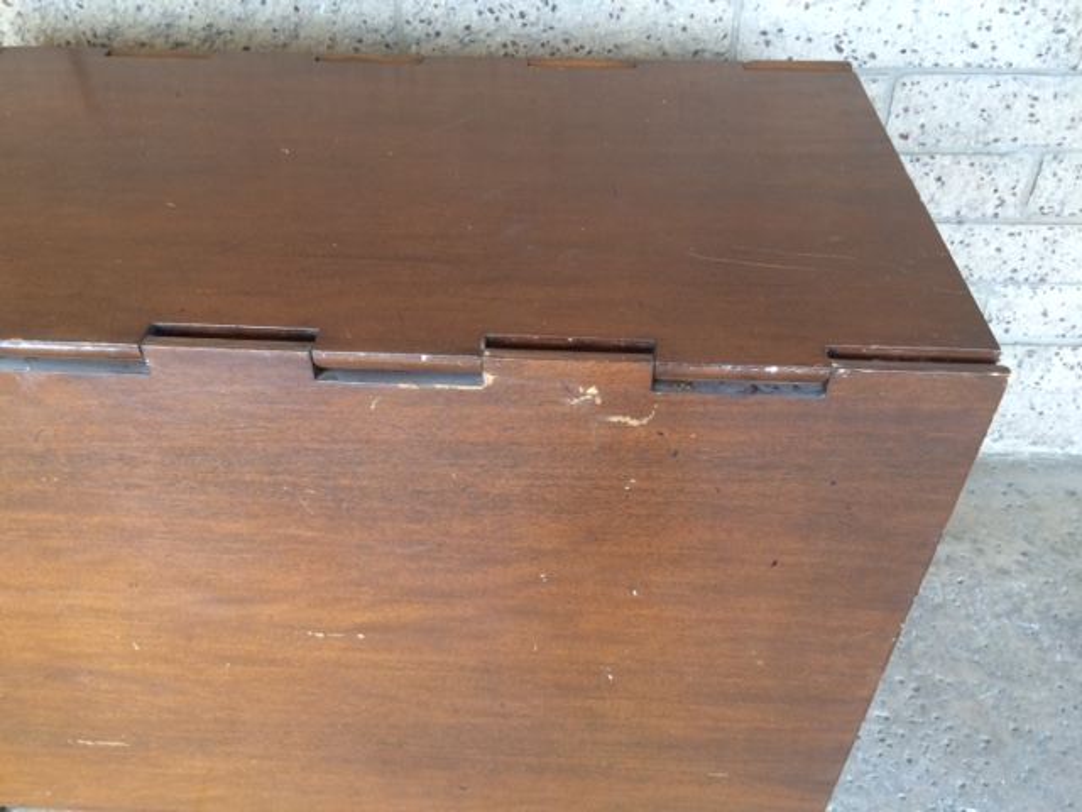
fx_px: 906
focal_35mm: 29
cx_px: 541
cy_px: 406
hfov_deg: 61.7
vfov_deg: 48.2
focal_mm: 4.15
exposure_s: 1/40
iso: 40
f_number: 2.2
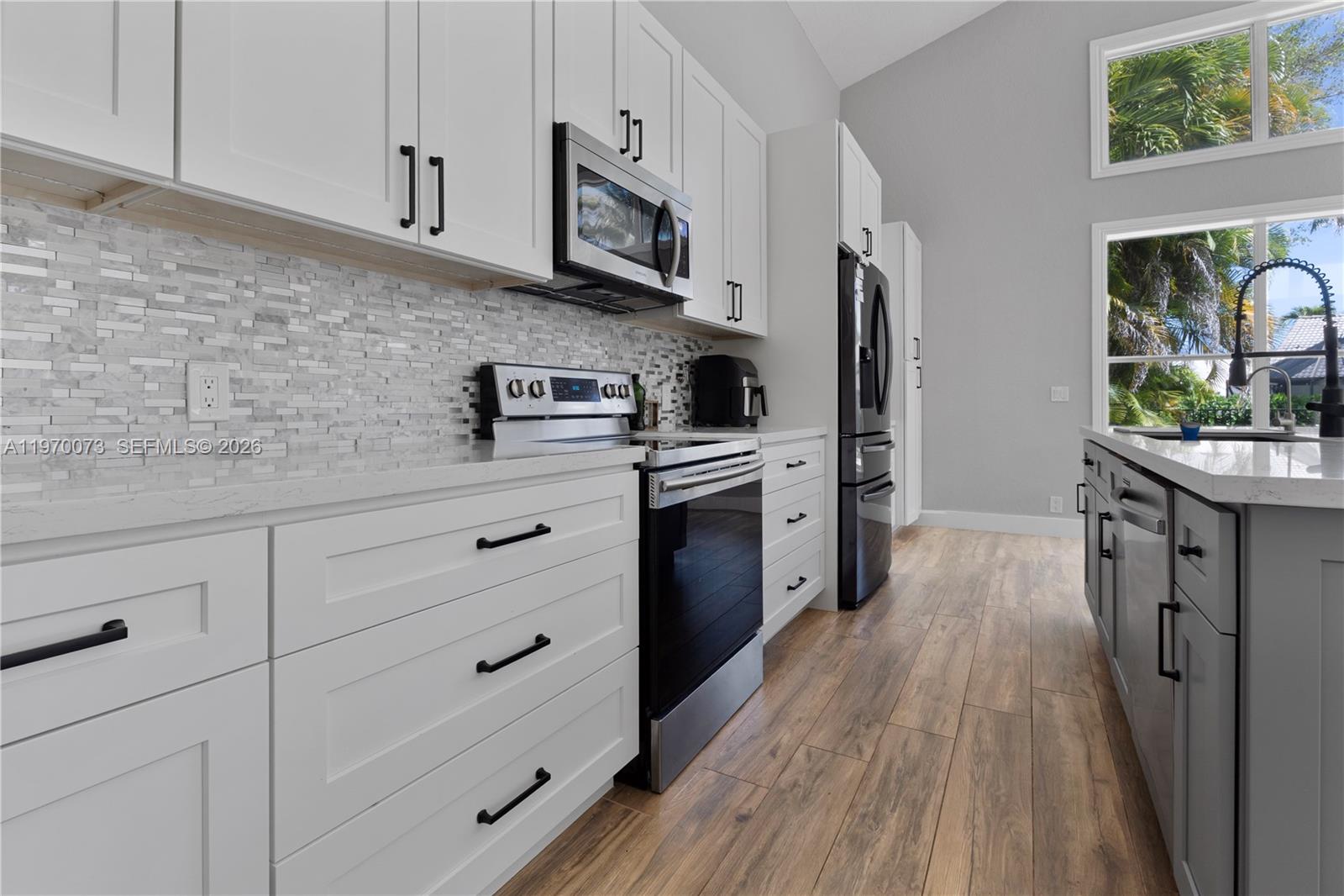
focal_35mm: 16
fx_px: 616
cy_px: 448
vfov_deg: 72.0
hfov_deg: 95.0
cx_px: 672
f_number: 9.5
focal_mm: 11
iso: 100
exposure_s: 1/2
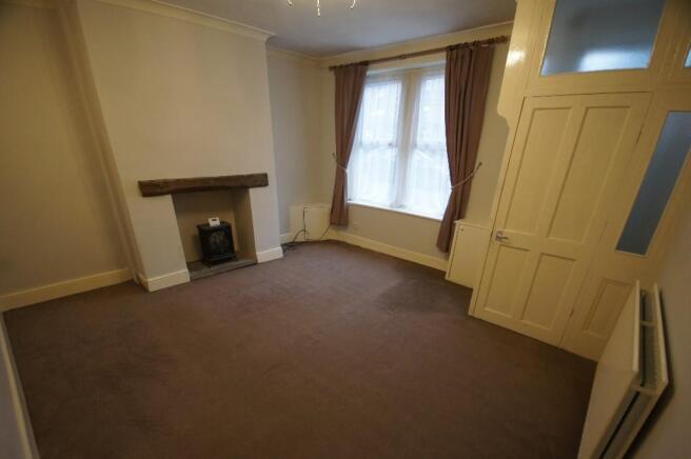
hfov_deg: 100.4
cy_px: 230
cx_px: 346
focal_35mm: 15
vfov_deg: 77.2
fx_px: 288
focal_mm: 10
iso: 800
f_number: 4
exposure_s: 1/30
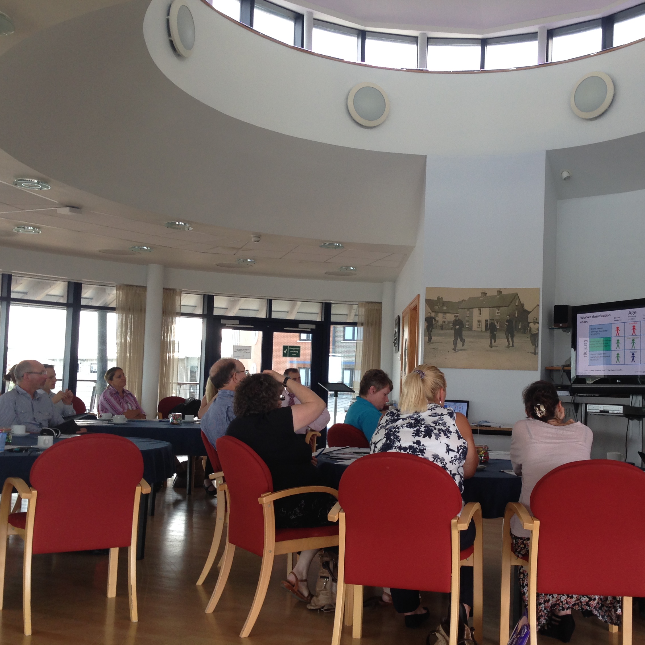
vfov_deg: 40.0
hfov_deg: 39.8
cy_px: 344
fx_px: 885
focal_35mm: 42
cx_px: 398
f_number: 2.4
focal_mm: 4.12
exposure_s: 1/30
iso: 50
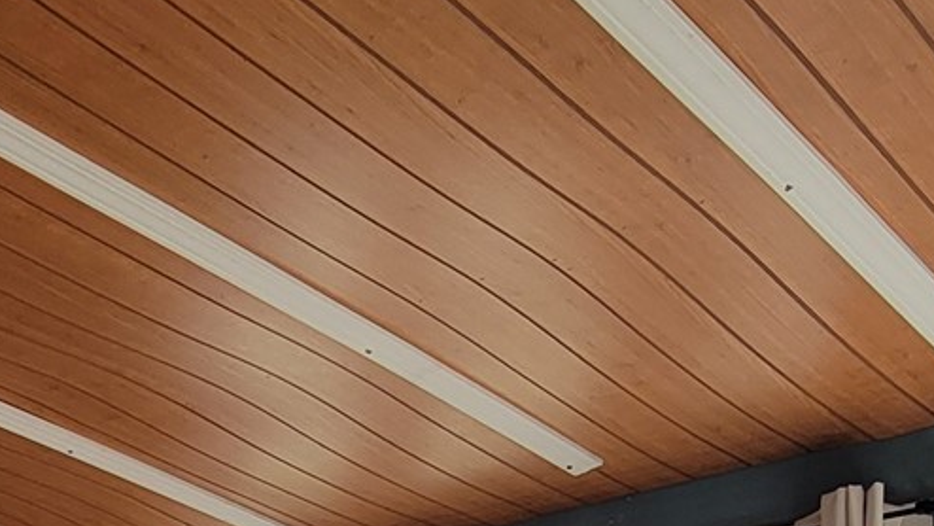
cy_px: 889
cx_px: 289
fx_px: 1362
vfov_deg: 18.2
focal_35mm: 55
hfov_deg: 37.3
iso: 64
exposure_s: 1/120
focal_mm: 2.2
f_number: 2.2
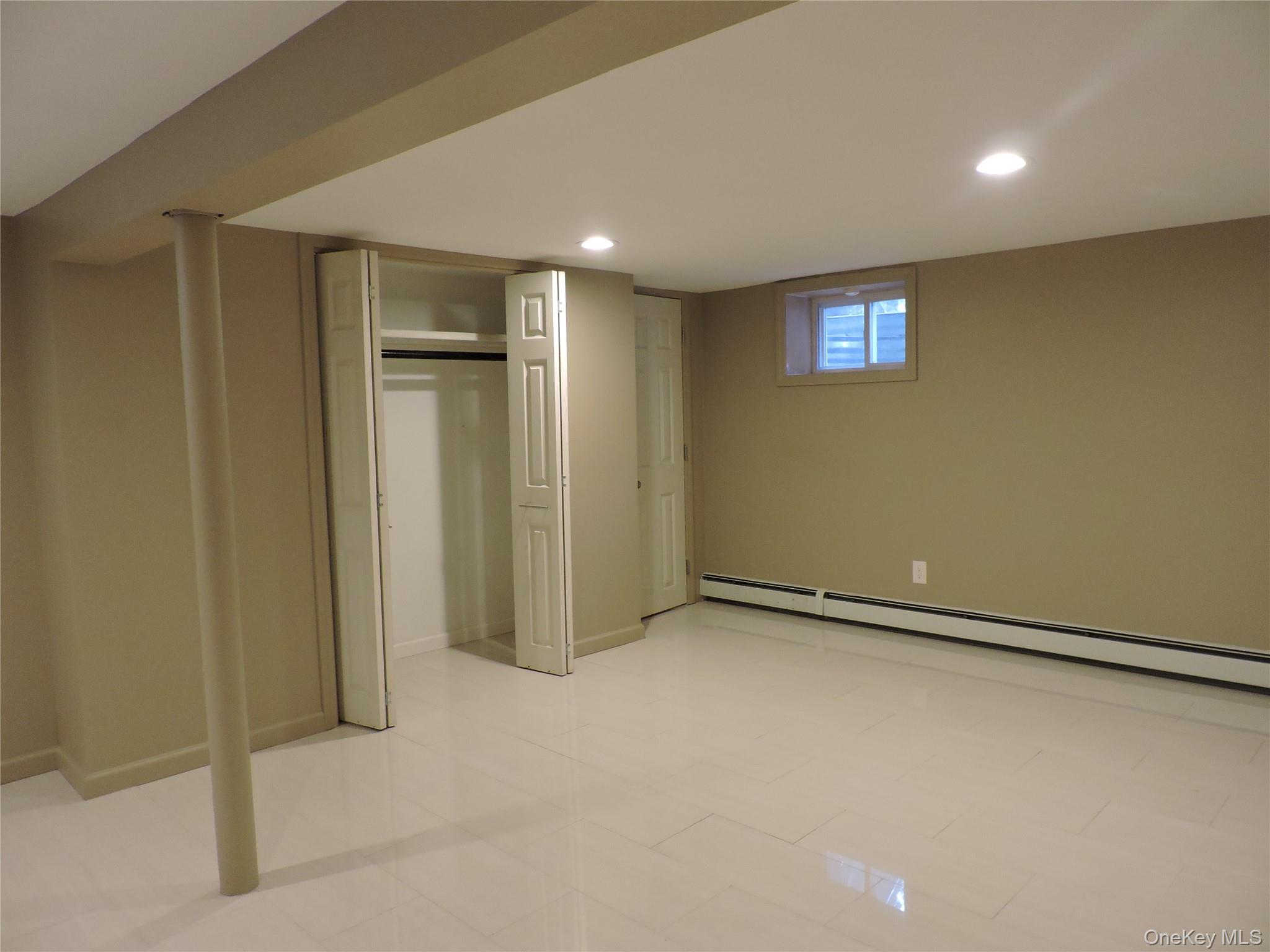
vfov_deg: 56.8
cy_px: 476
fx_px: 881
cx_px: 635
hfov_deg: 71.6
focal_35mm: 24
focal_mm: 4.3
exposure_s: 1/30
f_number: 3
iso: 400
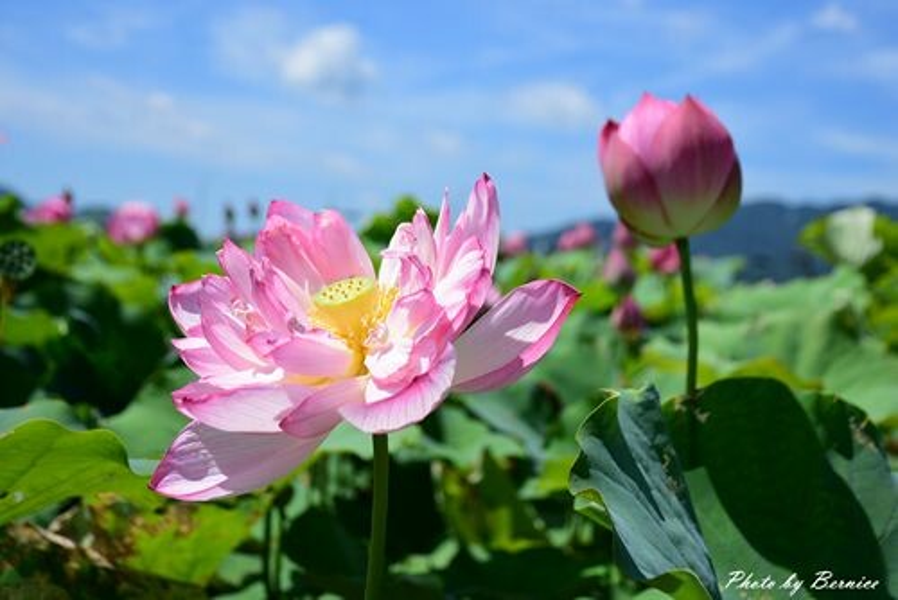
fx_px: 1423
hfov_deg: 35.0
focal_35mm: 57
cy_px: 300
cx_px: 449
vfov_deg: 23.8
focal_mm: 38
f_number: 5.6
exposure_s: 1/800
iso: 100
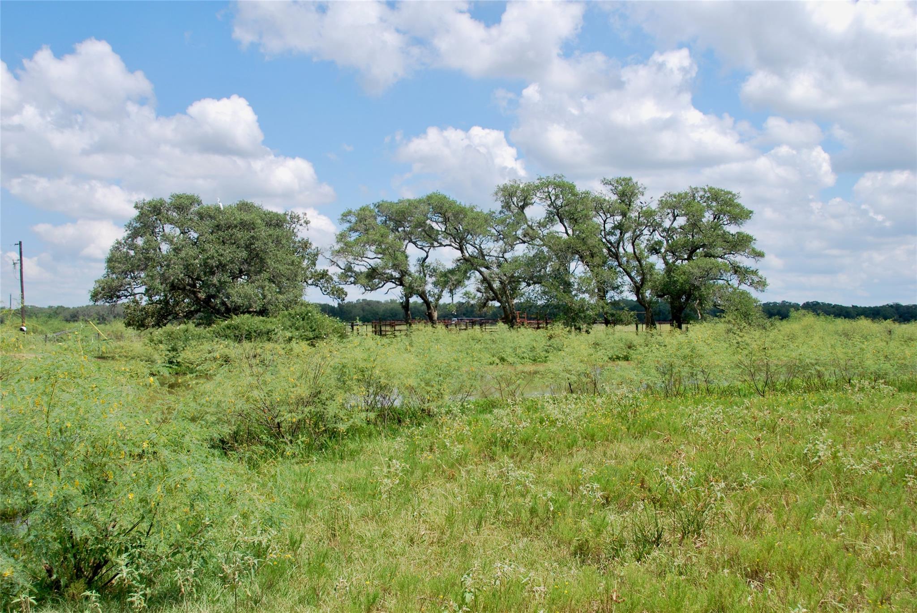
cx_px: 458
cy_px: 306
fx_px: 956
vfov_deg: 35.6
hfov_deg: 51.2
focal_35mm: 38
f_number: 8
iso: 100
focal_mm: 25
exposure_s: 1/250
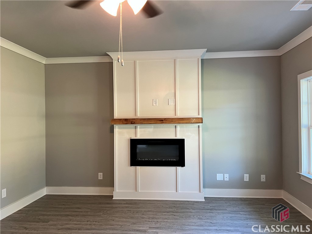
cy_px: 117
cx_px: 156
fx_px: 234
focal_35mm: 26
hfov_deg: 67.3
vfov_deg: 53.1
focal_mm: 5.7
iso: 125
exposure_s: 1/60
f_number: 1.5
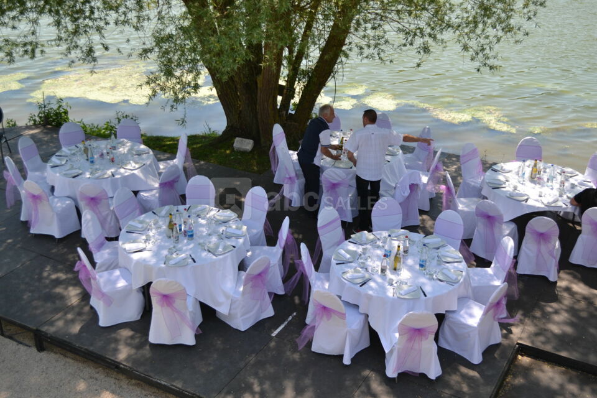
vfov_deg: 30.8
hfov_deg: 45.0
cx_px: 298
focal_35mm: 44
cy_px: 199
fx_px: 721
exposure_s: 1/250
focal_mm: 29
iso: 100
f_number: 4.5
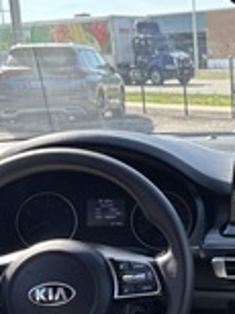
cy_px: 233
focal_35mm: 71
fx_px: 644
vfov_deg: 27.1
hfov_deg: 19.4
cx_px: 284
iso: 40
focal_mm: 5.96
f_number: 1.6
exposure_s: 1/302
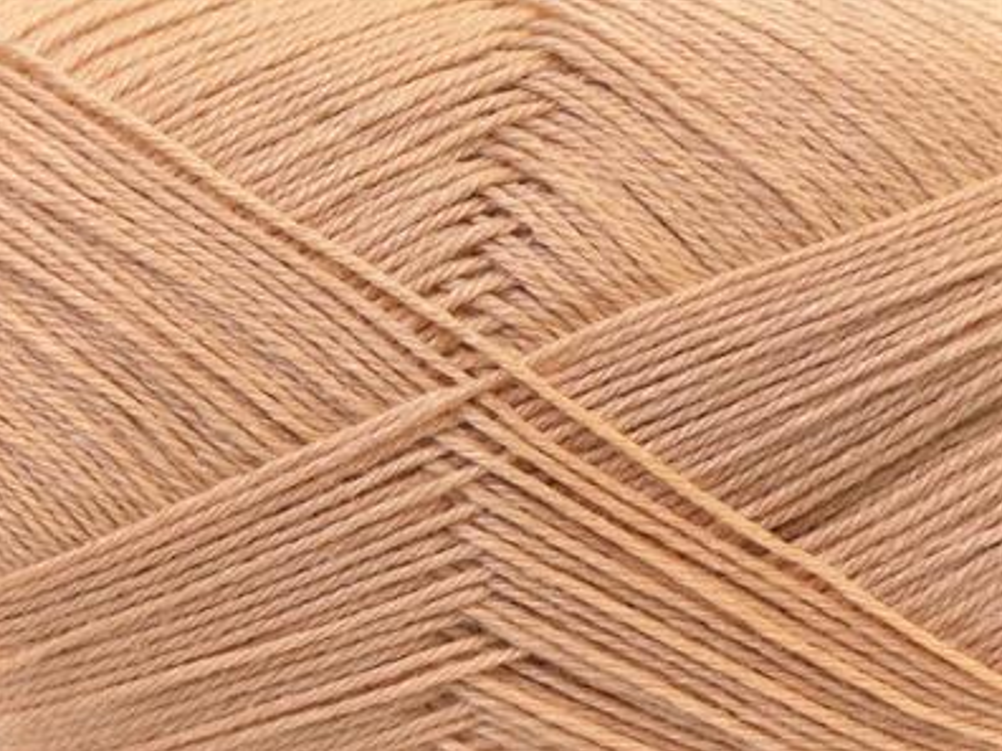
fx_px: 2895
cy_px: 378
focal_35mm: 100
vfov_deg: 14.8
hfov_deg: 19.6
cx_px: 498
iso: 200
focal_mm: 20.29
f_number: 2.9
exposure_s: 1/36.8
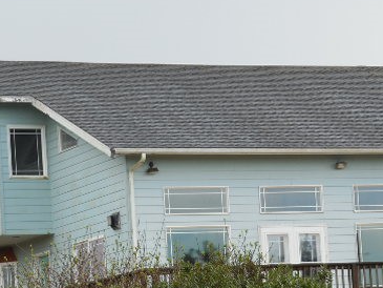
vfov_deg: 6.7
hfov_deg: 9.0
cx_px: 201
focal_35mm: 221
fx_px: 2446
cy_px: 228
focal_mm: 22.4
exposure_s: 1/320
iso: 125
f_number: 5
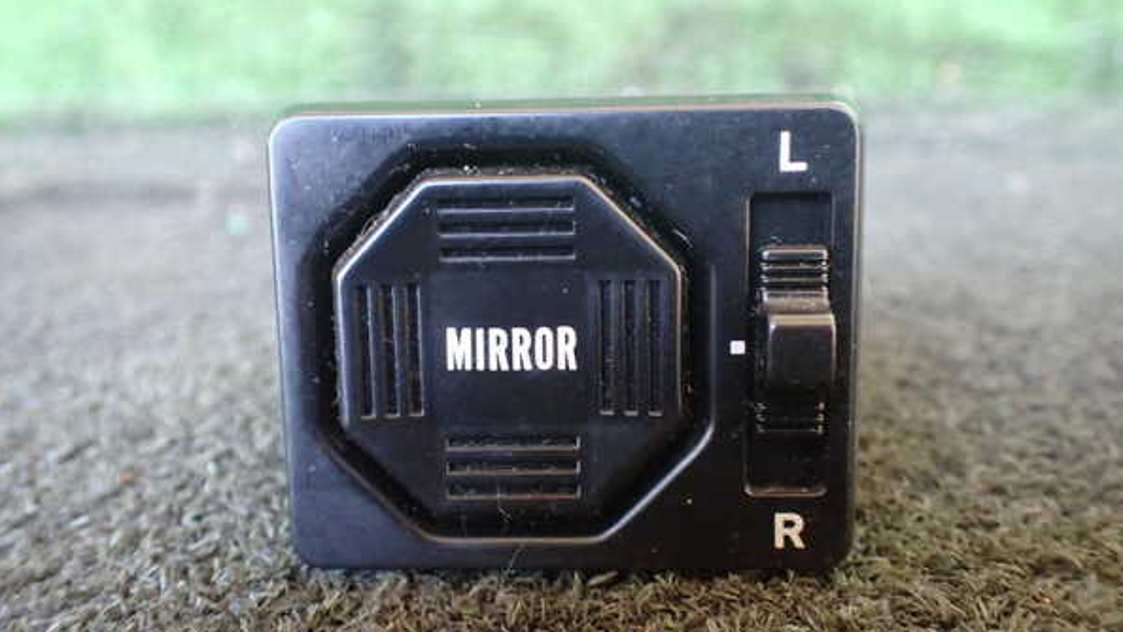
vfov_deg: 35.6
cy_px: 312
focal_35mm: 33
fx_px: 983
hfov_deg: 59.5
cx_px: 565
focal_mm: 5.4
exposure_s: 1/30
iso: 1000
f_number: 2.3
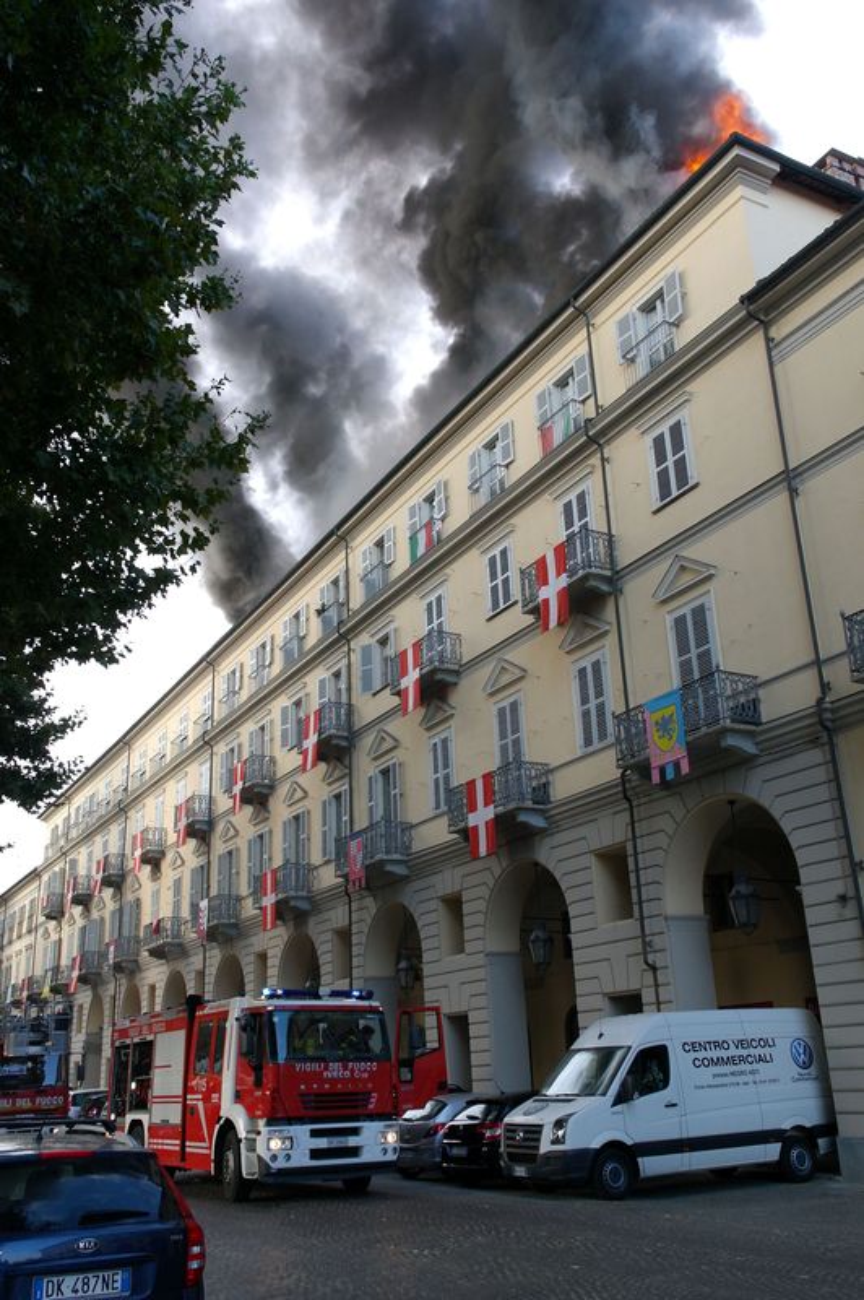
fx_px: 1082
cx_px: 432
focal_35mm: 30
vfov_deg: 62.0
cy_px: 650
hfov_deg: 43.5
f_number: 5.6
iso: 400
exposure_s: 1/200
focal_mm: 20
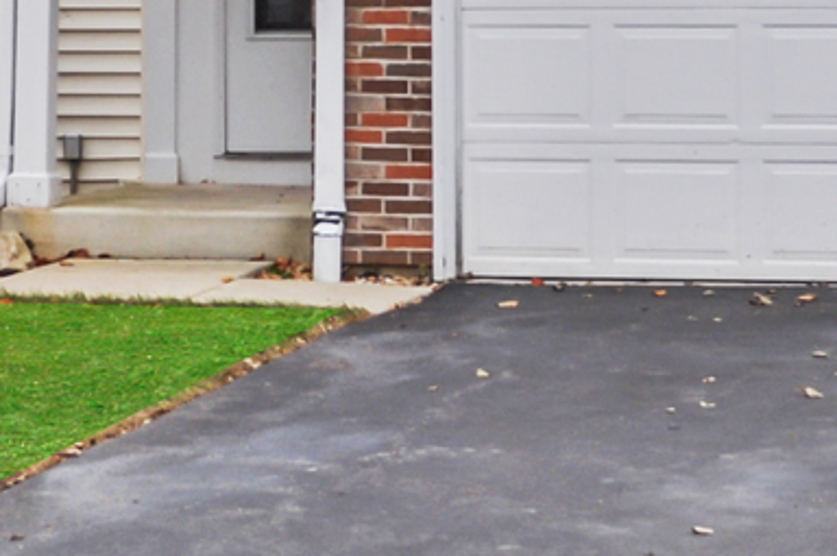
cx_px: 312
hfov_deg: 12.5
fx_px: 3831
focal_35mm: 165
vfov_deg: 8.0
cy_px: -475
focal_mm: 26
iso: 200
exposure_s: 1/125
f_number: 5.6
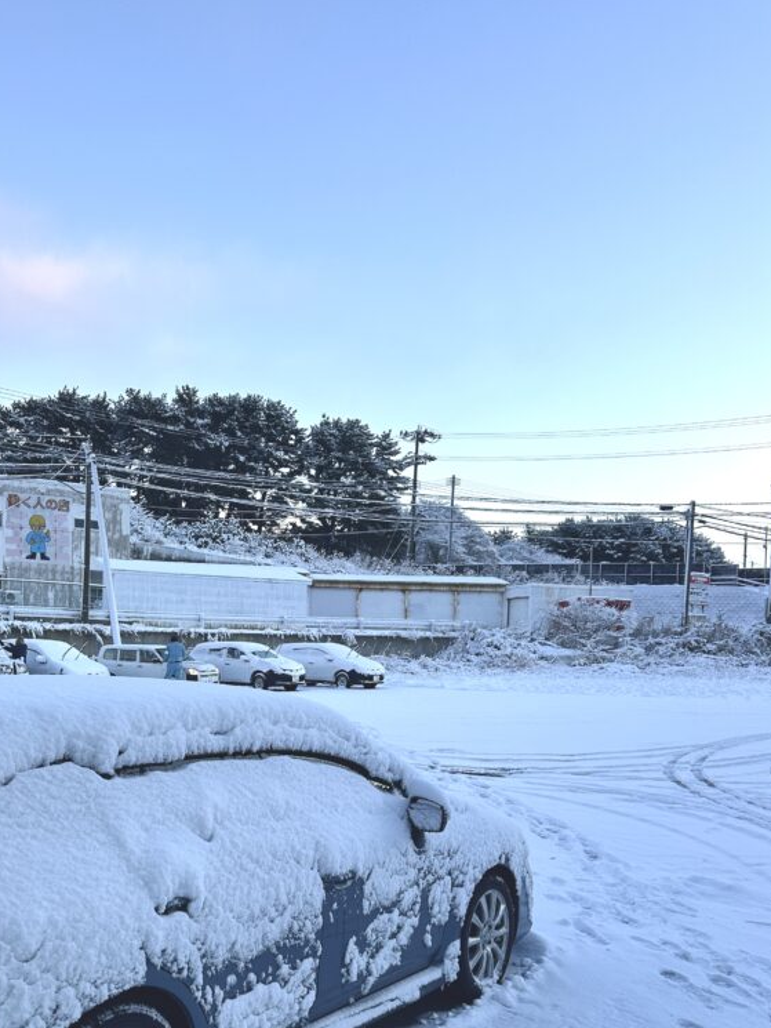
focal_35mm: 33
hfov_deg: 42.5
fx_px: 980
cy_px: 697
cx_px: 273
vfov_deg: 54.1
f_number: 1.78
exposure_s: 1/521
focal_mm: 6.86
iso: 80
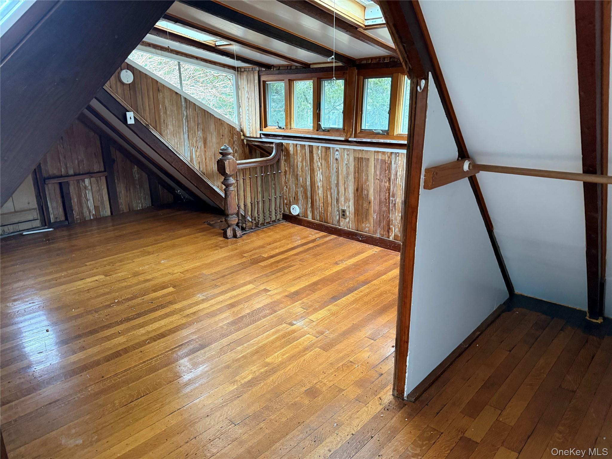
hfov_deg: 71.6
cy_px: 230
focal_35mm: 24
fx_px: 424
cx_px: 306
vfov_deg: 56.8
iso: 800
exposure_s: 1/60
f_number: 1.78
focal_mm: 6.76
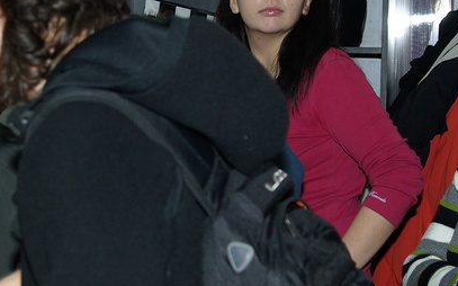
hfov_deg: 20.3
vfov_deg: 12.8
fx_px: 1273
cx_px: 125
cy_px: 142
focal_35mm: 102
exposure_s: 1/50
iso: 250
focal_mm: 28
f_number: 4
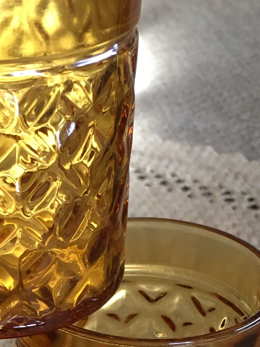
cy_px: 387
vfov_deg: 20.1
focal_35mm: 93
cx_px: -17
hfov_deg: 15.5
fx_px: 931
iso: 125
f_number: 2.2
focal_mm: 4.15
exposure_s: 1/33
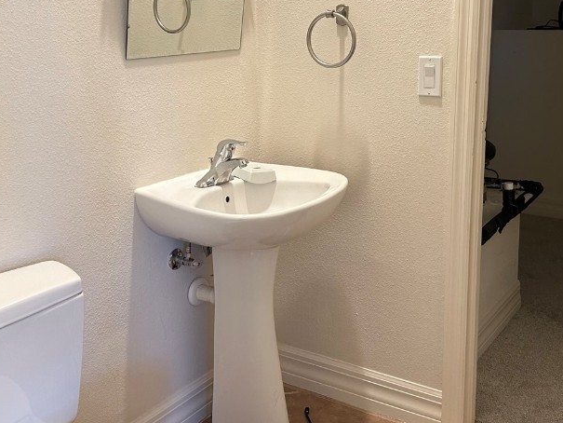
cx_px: 286
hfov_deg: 42.9
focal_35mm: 44
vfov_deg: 32.6
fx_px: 716
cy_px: 140
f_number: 1.5
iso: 100
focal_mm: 5.7
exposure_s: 1/60
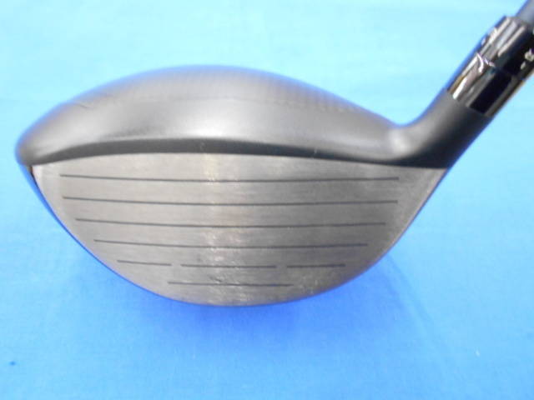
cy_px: 200
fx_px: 401
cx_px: 267
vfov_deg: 53.1
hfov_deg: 67.3
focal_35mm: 26
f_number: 3.2
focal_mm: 4.6
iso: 400
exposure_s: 1/15
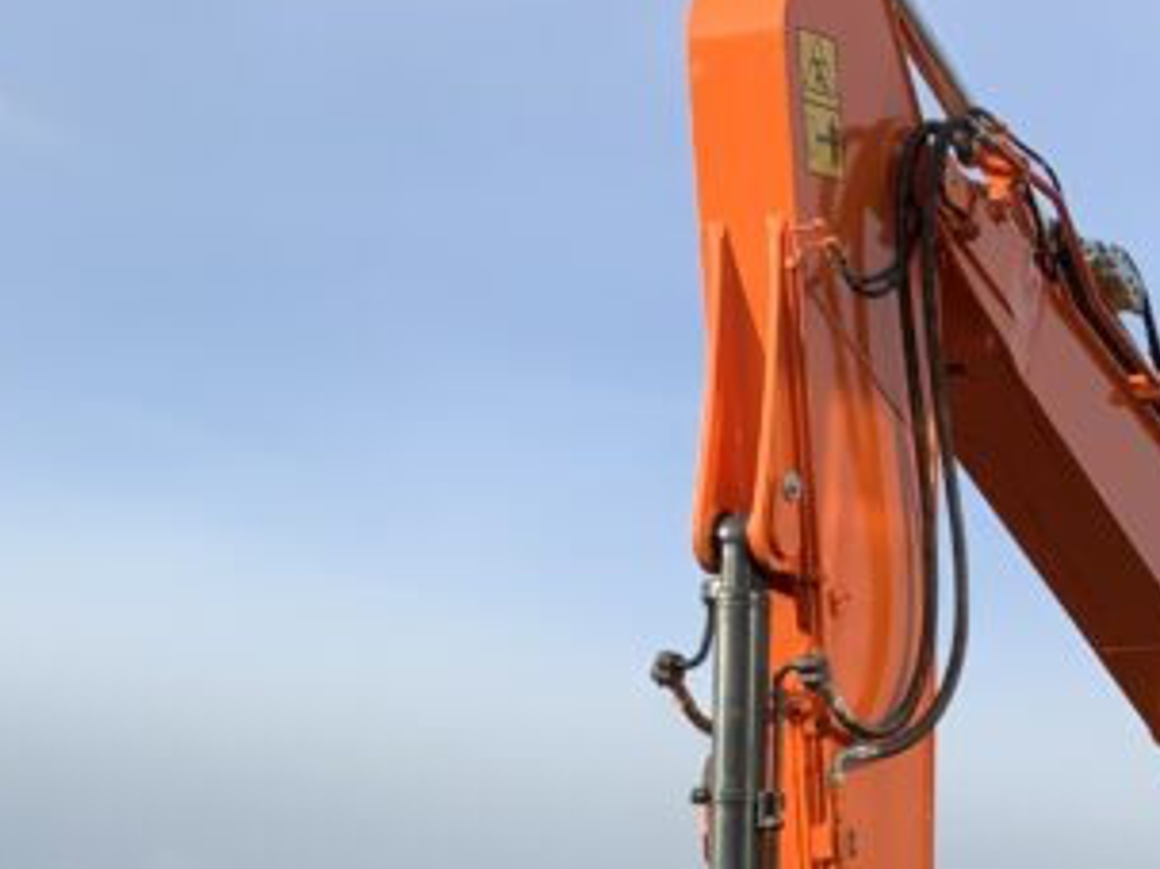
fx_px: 3283
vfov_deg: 14.7
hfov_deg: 18.8
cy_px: 1003
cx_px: 1428
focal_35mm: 98
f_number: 1.8
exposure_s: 1/1311
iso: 16
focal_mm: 3
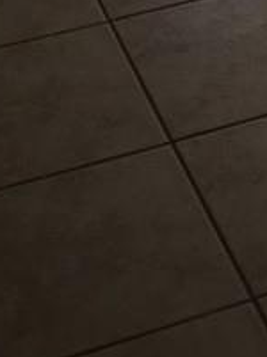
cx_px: 431
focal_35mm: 148
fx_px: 1527
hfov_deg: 9.6
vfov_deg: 11.1
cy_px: -512
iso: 50
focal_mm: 4.15
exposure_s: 1/120
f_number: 2.2
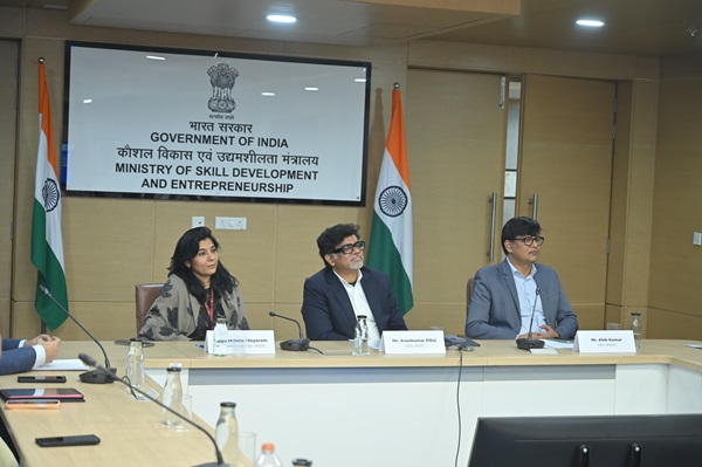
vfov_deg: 20.9
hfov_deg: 31.0
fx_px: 1266
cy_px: 234
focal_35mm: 65
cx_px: 351
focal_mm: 65
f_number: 4
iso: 1600
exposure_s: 1/160
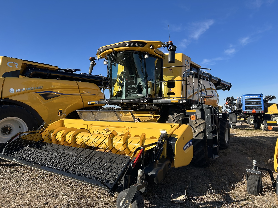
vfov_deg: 53.1
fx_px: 209
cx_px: 139
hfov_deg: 67.3
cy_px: 104
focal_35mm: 26
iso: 50
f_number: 1.5
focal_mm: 5.7
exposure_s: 1/2915
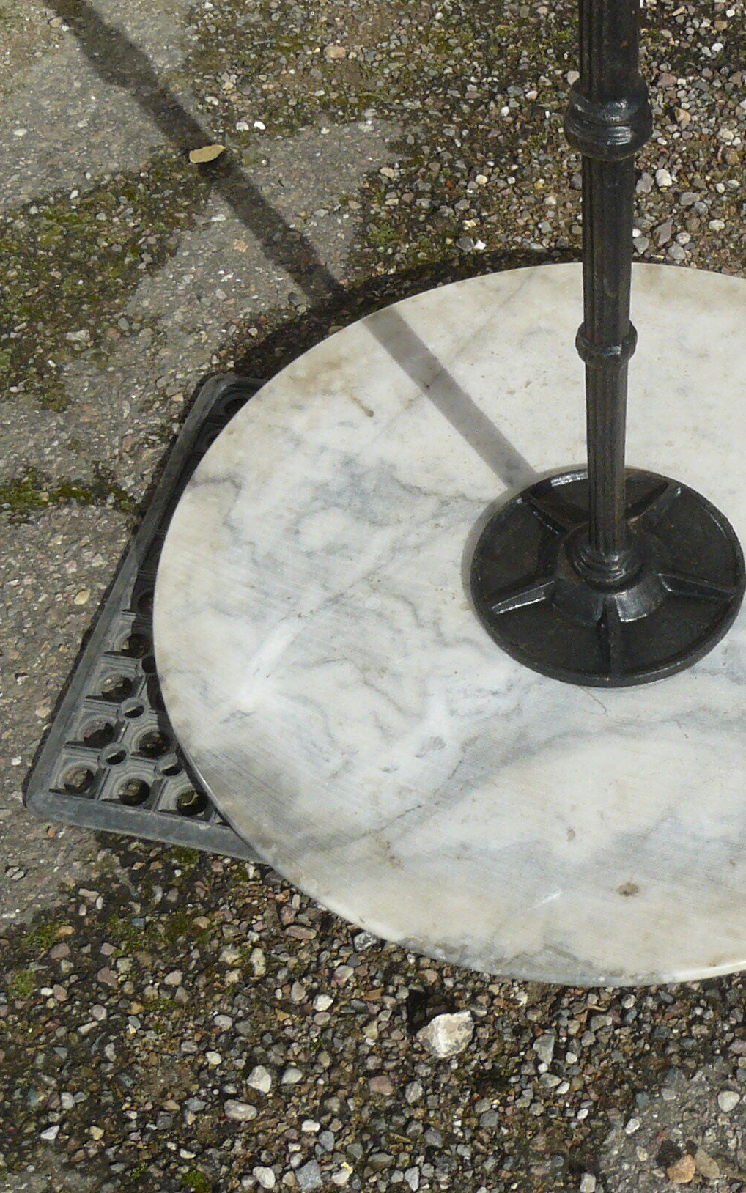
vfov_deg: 28.4
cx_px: 627
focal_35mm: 72
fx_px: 2341
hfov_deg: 17.9
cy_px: 415
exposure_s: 1/500
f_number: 6.3
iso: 100
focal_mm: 6
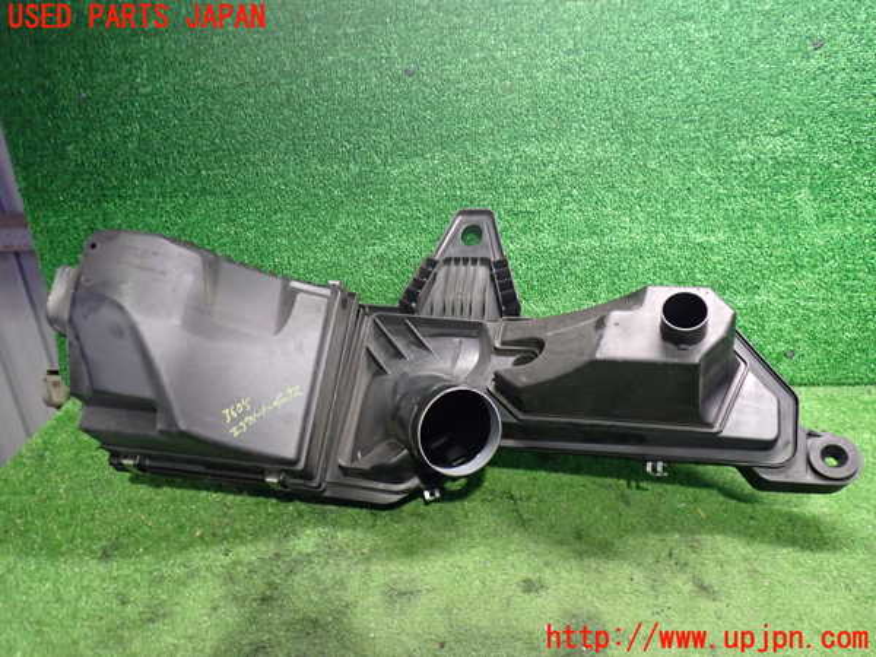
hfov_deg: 60.0
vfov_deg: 46.8
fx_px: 759
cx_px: 438
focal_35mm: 30
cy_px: 328
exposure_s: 1/30
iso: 800
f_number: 2.3
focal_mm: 5.4
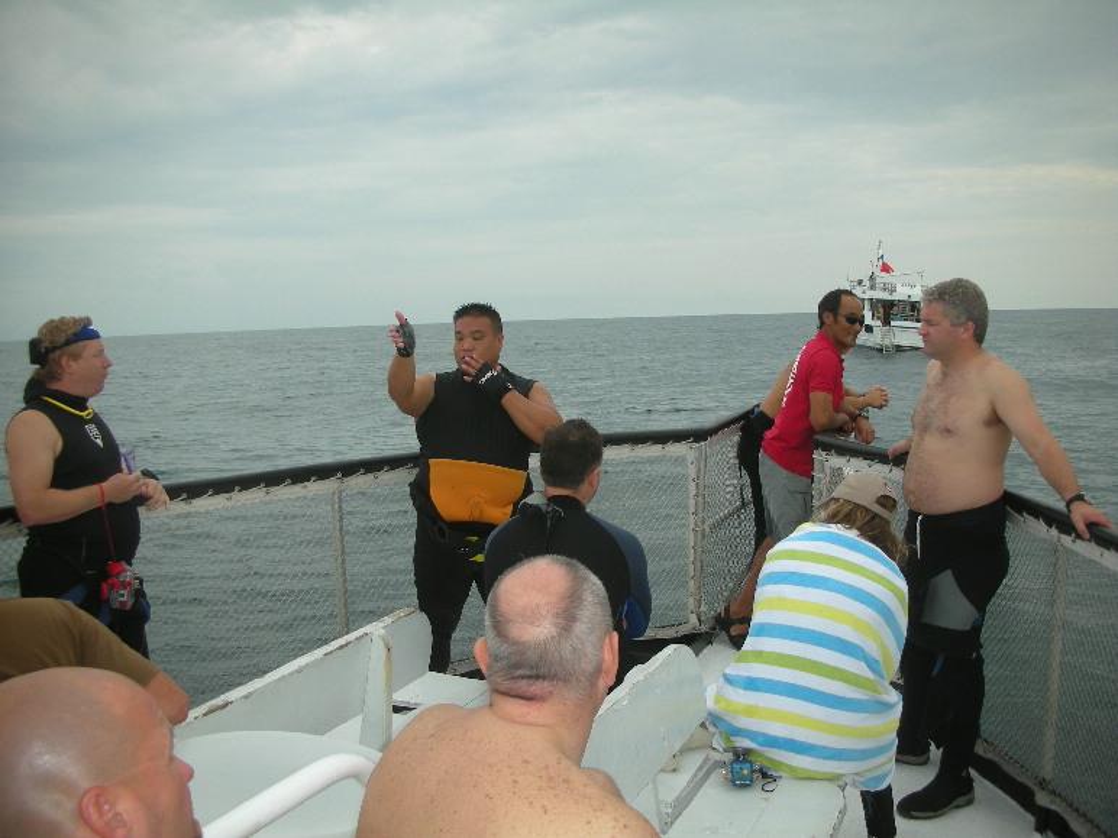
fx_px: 1130
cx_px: 559
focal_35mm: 35
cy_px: 419
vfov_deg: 40.7
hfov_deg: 52.6
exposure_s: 1/337
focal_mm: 5.8
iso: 50
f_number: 2.8
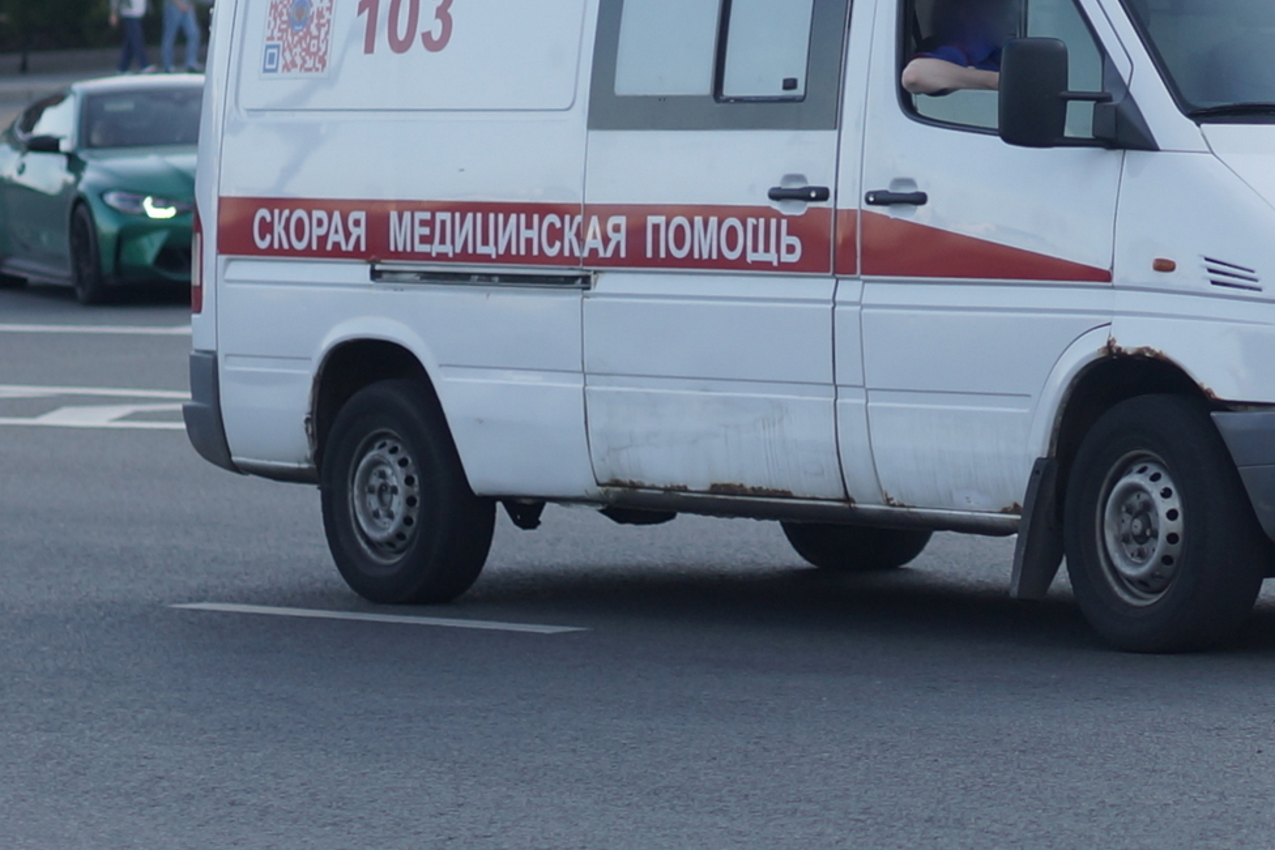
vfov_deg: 16.5
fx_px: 2904
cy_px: 159
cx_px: 990
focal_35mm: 82
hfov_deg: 24.4
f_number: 2
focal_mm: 50
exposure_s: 1/1000
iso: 100
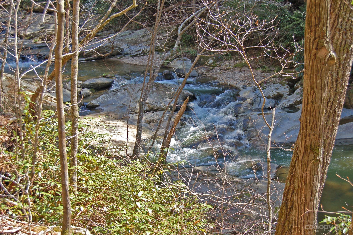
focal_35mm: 57
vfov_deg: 23.7
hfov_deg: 35.1
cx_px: 176
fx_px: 558
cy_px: 118
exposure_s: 1/160
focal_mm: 38
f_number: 6.3
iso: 200
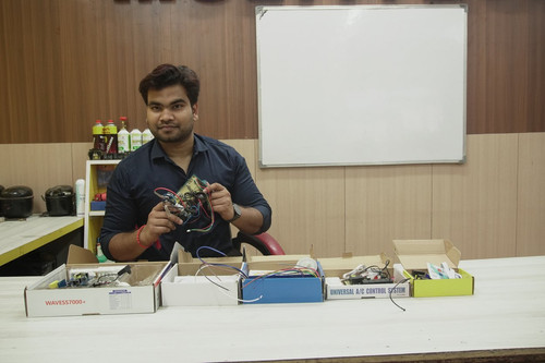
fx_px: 454
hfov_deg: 61.9
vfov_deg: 43.6
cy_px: 182
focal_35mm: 30
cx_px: 272
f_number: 6.3
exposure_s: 1/50
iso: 1000
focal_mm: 20
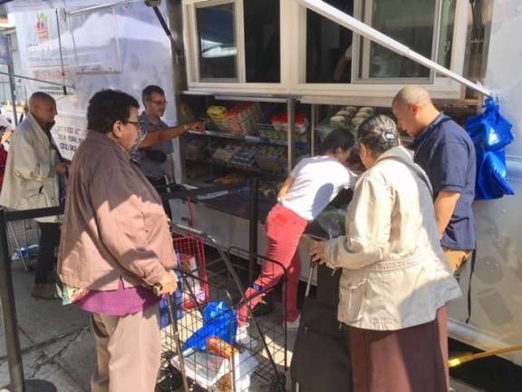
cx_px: 261
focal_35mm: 29
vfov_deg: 48.2
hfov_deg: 61.7
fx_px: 437
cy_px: 196
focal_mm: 4.15
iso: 25
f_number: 2.2
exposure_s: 1/541
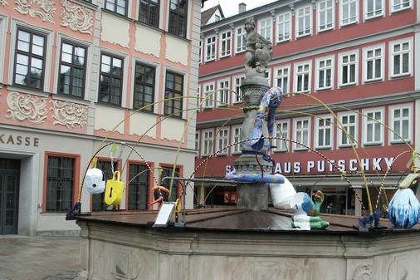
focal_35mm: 37
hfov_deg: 51.8
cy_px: 181
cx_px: 230
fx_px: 432
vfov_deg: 35.6
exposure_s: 1/90
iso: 100
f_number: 3.5
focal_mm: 7.81
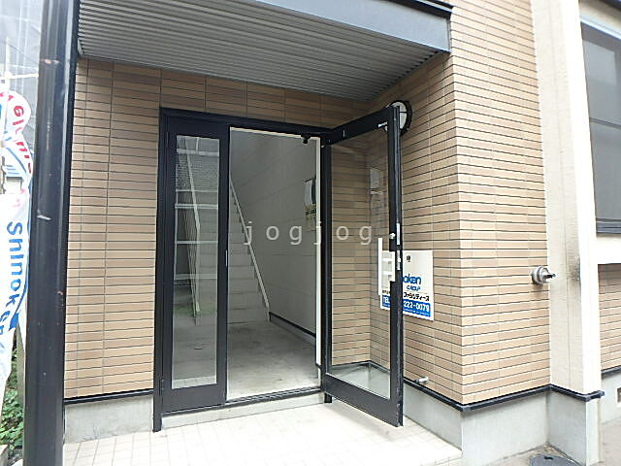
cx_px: 310
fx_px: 377
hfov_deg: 79.0
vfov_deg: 63.4
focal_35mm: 21
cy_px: 233
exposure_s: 1/100
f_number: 3.5
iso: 125
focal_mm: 3.7
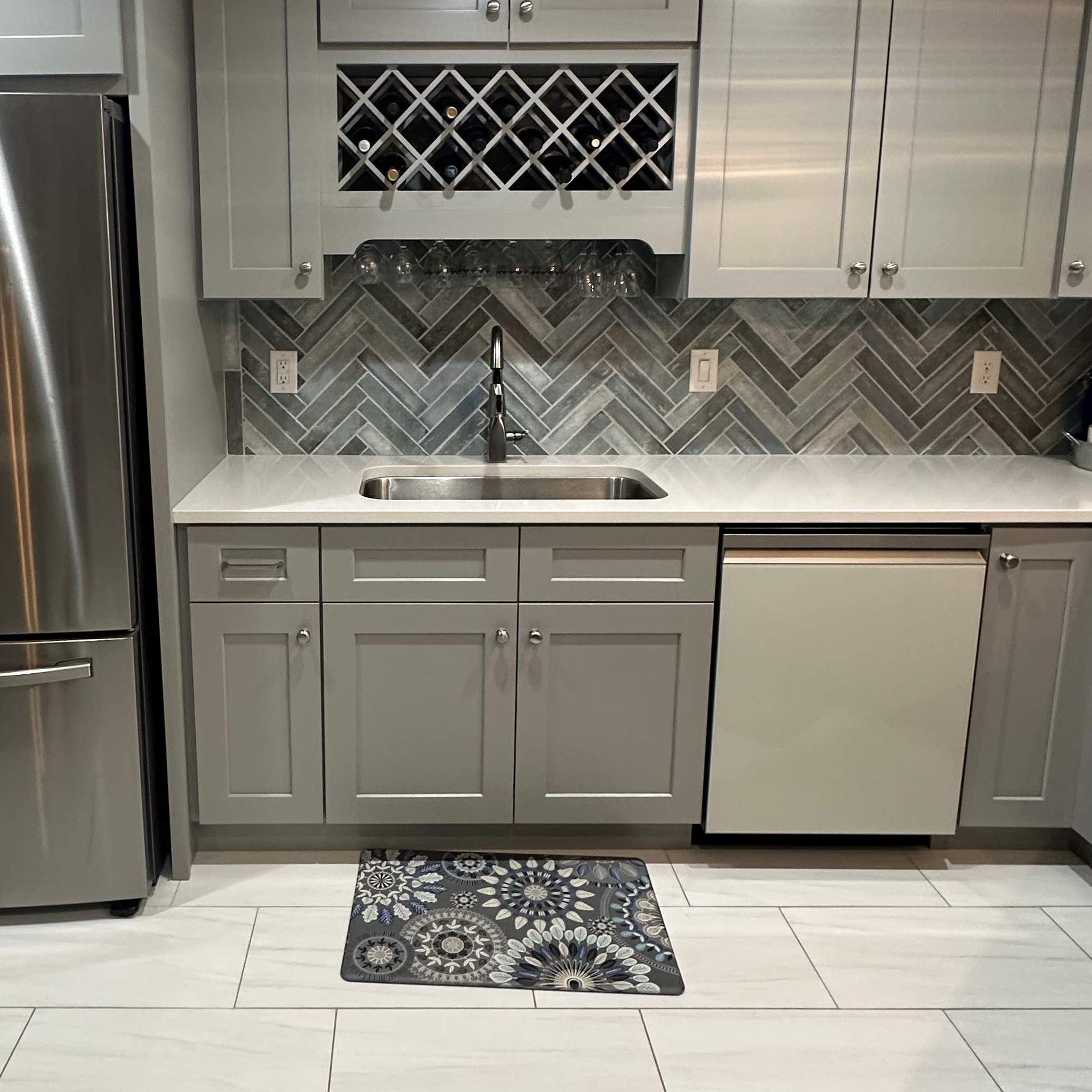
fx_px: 928
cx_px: 401
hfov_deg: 60.0
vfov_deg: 60.4
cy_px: 438
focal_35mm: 26
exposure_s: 1/60
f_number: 2.2
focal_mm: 2.22
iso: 250
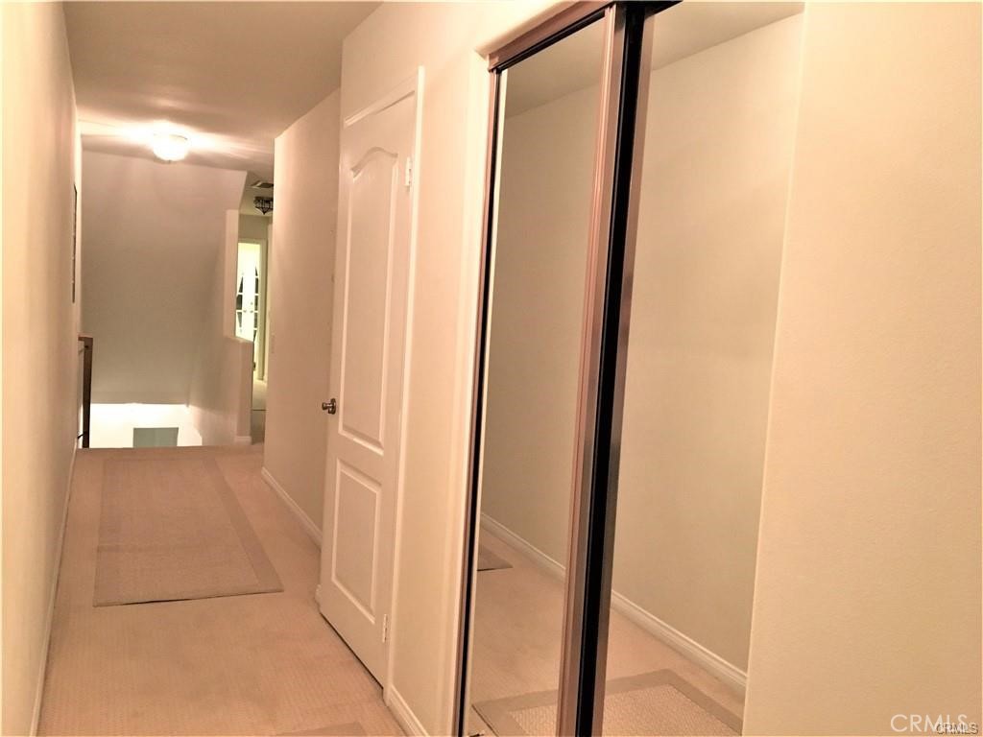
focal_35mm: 29
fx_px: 824
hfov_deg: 61.7
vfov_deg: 48.2
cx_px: 492
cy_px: 368
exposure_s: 1/15
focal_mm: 4.15
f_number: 2.2
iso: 200
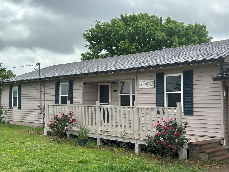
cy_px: 86
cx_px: 114
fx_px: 318
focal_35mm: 48
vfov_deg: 30.3
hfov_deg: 39.7
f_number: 1.78
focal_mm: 6.86
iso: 80
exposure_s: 1/4016
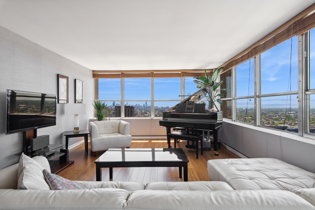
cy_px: 105
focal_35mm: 17
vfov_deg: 70.5
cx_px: 158
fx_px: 149
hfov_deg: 93.3
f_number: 8
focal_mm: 17
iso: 200
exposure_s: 1/125
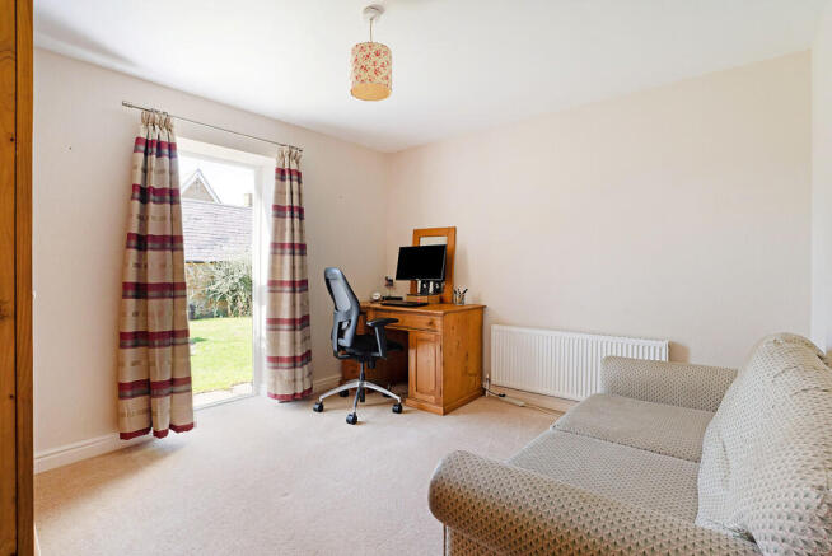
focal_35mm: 16
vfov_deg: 73.8
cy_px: 278
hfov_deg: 96.7
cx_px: 416
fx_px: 370
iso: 400
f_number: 8
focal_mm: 16
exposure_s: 1/20
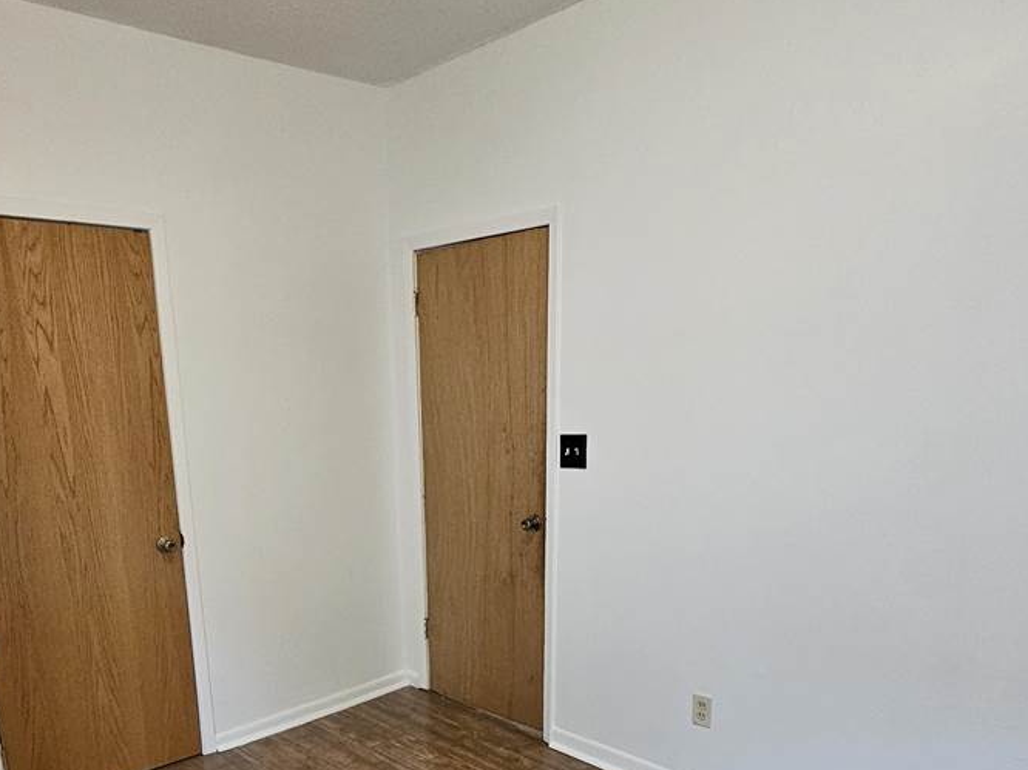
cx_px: 401
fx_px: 742
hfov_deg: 68.6
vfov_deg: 51.7
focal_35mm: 25
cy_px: 608
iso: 500
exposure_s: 1/77.4
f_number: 2.2
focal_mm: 2.2
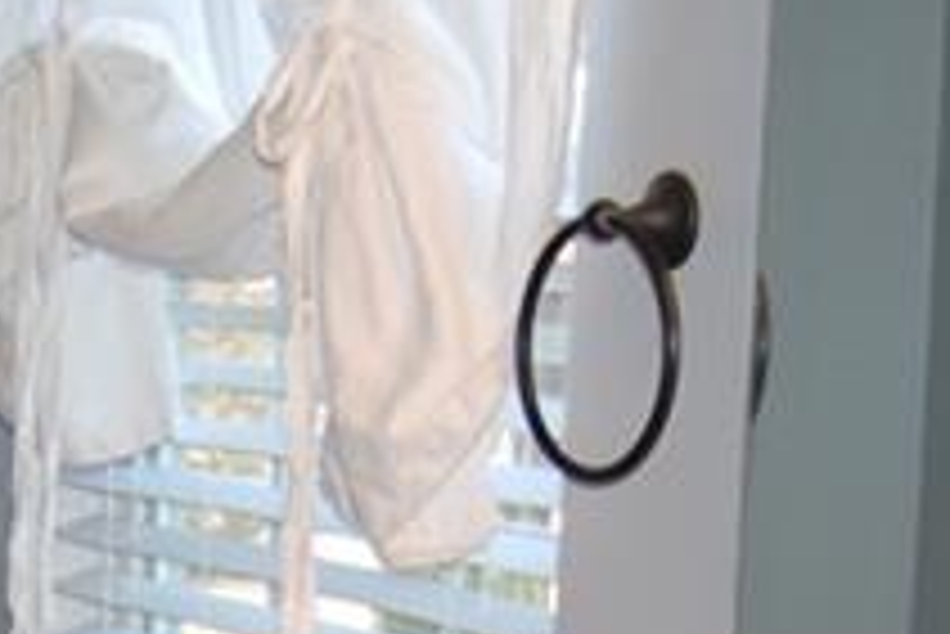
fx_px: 3459
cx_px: -108
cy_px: 1088
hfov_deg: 15.2
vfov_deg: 10.0
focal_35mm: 131
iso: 200
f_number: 3.5
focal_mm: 18
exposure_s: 1/60
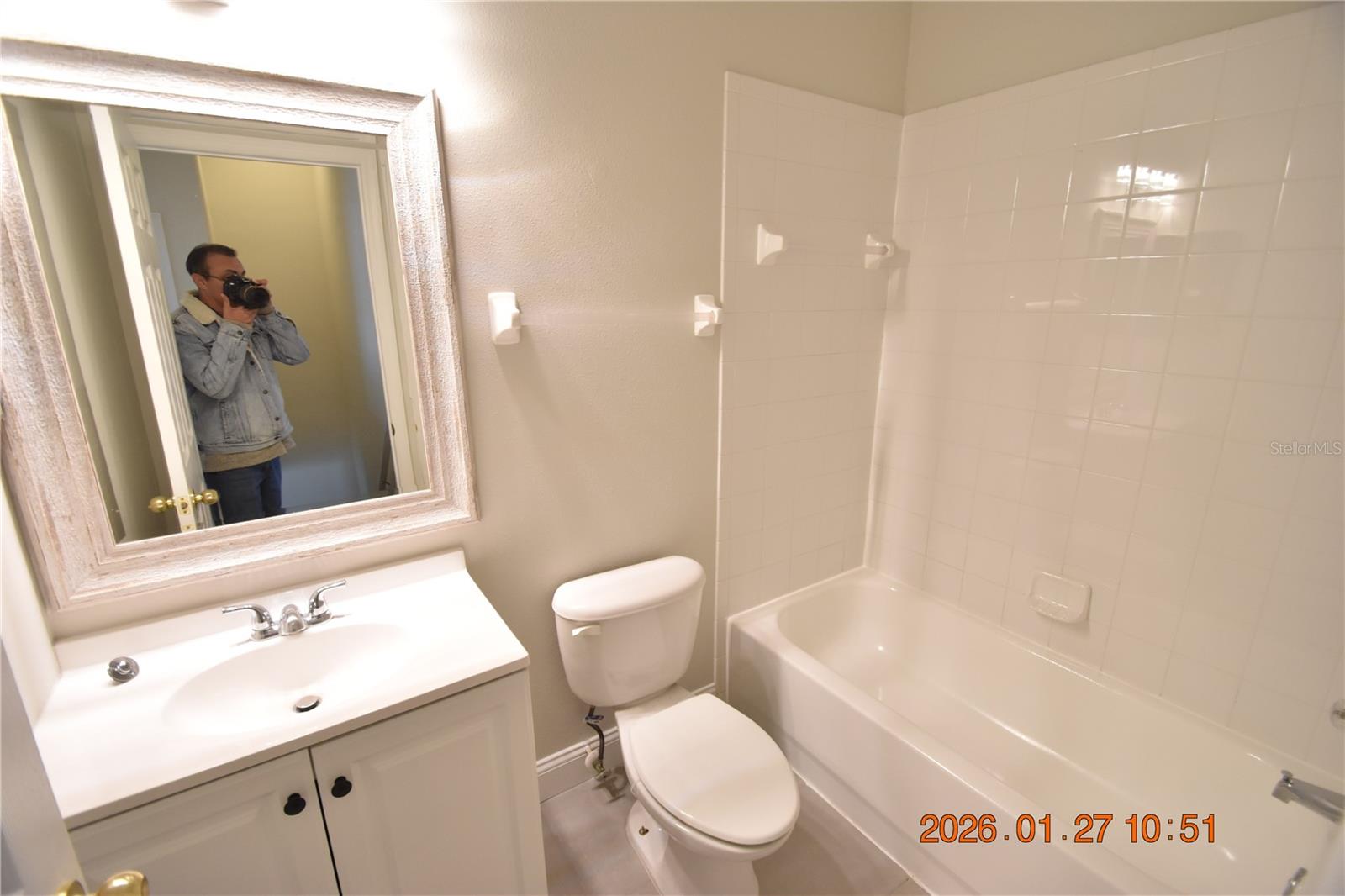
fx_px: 560
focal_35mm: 15
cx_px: 672
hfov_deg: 100.4
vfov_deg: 77.3
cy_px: 448
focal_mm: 10
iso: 800
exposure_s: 1/60
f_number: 3.5
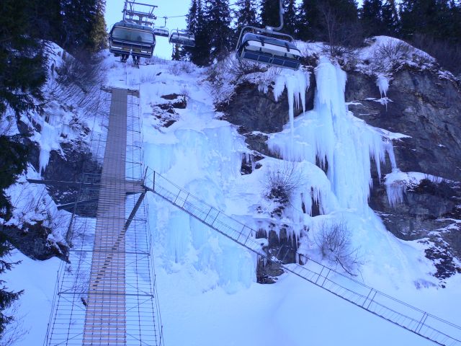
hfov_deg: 45.8
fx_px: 546
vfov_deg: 35.1
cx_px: 230
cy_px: 173
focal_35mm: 41
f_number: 6.1
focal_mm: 6.8
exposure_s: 1/160
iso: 100
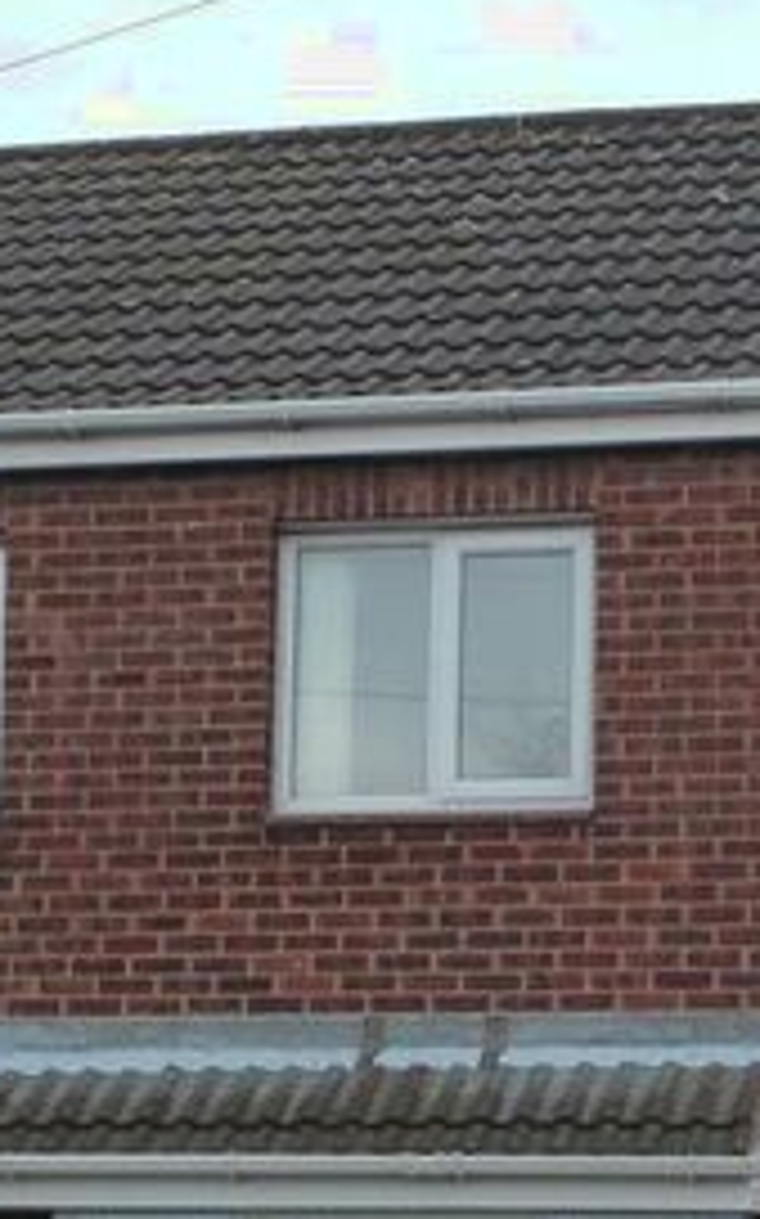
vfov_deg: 19.6
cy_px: 1127
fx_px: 3452
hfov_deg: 12.4
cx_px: 722
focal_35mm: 104
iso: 160
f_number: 3.8
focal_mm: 6.8
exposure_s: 1/125
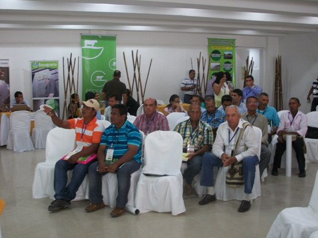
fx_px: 404
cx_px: 159
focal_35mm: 44
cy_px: 119
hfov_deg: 42.9
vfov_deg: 32.9
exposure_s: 1/8
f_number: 3.5
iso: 181
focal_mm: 7.8
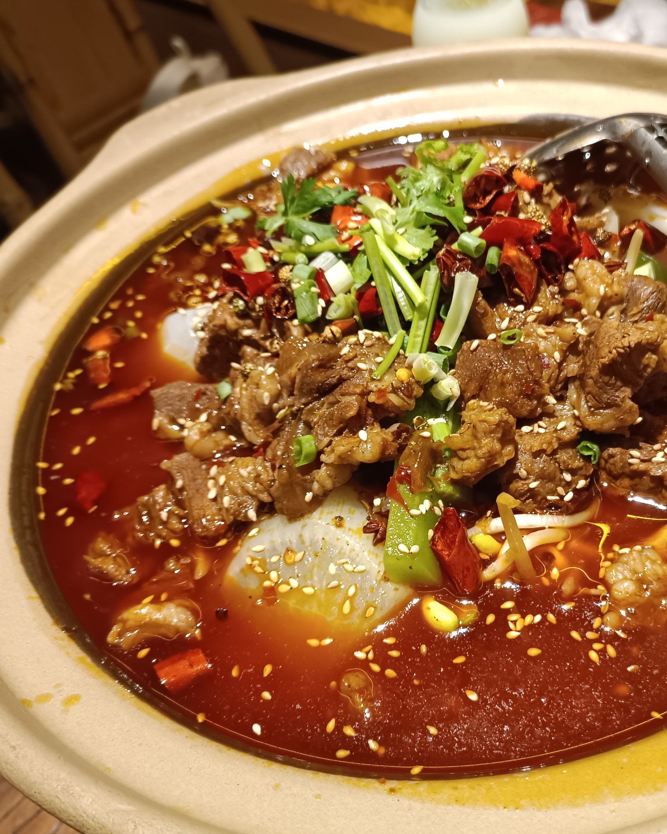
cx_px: 455
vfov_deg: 54.2
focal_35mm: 33
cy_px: 417
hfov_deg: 43.8
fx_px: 814
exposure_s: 1/33.3
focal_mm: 4.75
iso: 395
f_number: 1.79
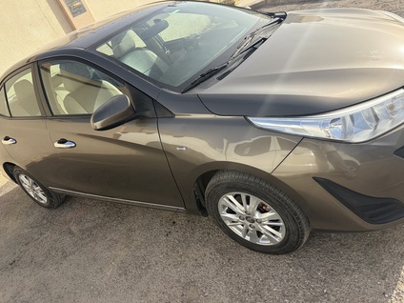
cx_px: 188
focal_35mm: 28
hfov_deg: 63.4
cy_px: 151
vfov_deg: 49.7
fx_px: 327
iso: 50
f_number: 1.6
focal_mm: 5.96
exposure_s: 1/1706
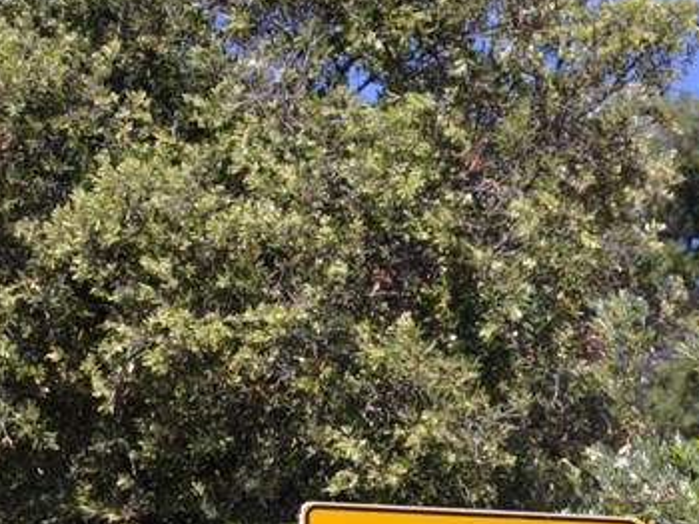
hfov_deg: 8.0
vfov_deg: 6.0
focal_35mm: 247
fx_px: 4986
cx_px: 697
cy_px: 454
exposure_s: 1/160
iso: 200
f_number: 6.3
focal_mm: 75
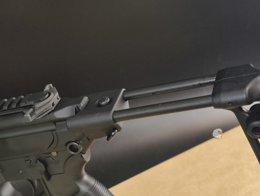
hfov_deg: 23.0
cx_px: 130
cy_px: 98
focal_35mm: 85
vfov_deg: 17.4
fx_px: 639
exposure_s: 1/30
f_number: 2.67
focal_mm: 22.48
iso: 916
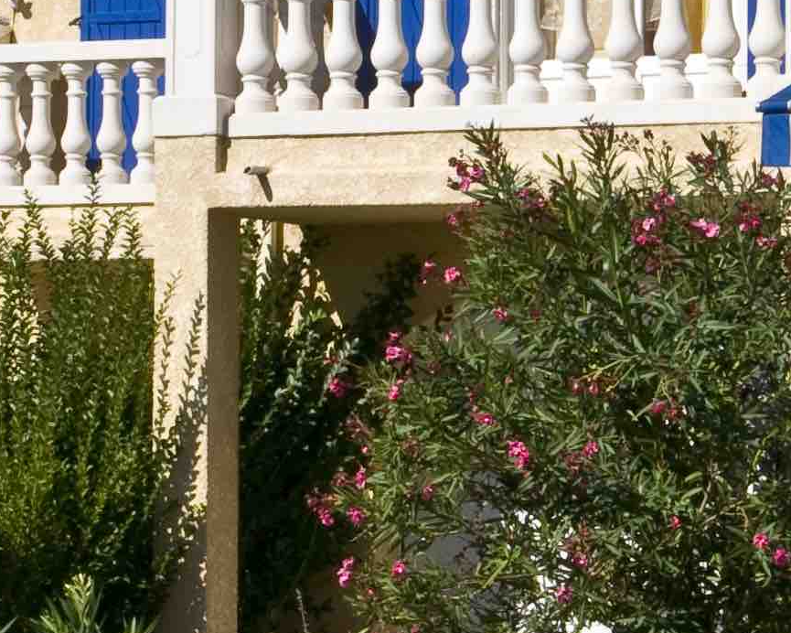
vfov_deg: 7.4
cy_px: 222
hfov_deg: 9.2
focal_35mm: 209
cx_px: 660
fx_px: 4893
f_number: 16
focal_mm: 30
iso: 200
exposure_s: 1/200
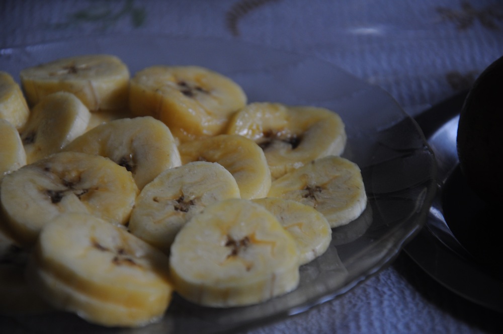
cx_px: 252
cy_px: 167
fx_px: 2198
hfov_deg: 13.1
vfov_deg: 8.7
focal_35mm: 158
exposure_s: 1/15
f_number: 5.6
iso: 400
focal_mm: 105
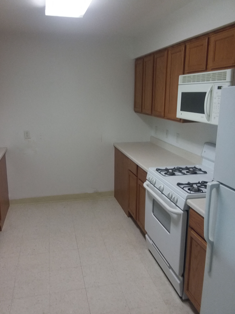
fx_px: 253
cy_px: 153
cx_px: 114
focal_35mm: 28
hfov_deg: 49.7
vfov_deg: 63.4
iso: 100
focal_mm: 2.91
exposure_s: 1/30
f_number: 1.9
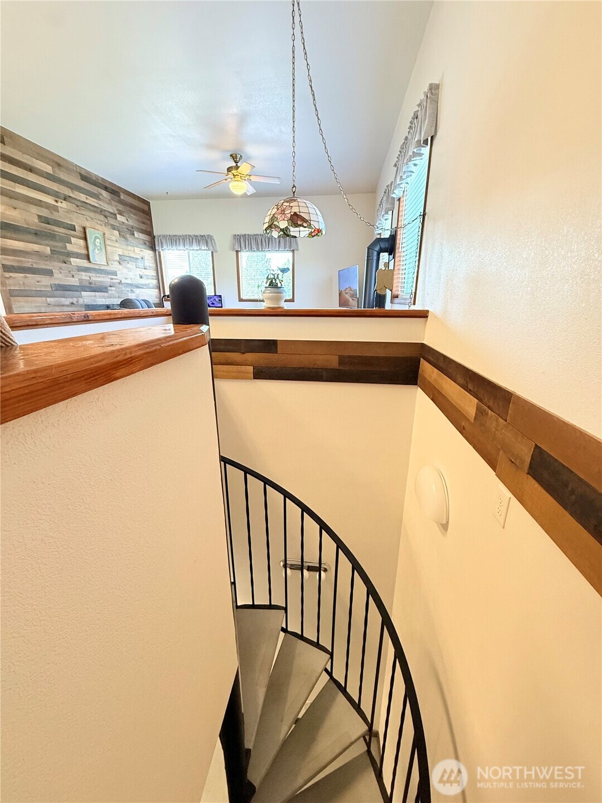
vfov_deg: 102.1
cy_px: 402
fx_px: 325
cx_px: 301
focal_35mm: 14
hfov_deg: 85.7
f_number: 2.2
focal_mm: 2.22
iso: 320
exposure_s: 1/120
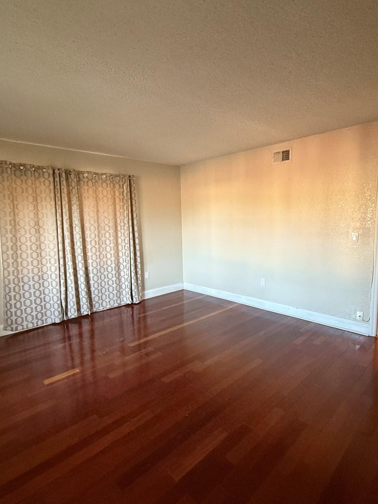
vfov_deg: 84.7
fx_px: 277
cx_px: 188
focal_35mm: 19
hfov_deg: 68.7
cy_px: 252
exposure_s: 1/60
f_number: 2.2
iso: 500
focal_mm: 2.22
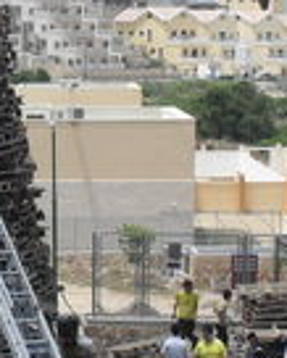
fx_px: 1156
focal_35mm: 109
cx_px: -55
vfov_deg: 17.6
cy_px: 113
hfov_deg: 13.8
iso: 80
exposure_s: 1/250
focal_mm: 6.3
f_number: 8.3
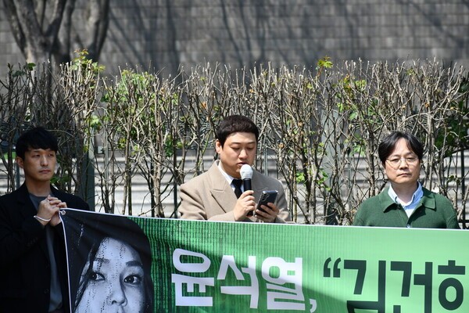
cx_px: 234
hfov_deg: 8.6
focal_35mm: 240
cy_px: 156
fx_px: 3126
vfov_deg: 5.7
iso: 500
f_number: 9
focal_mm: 160
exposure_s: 1/1250
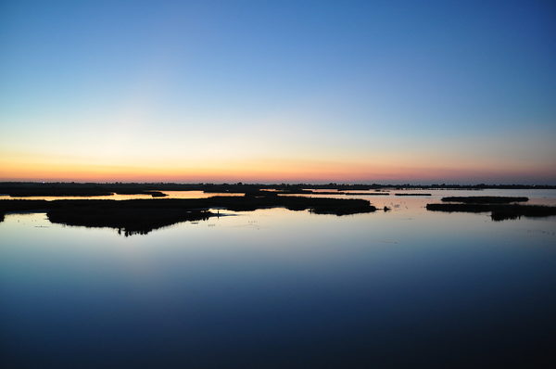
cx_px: 278
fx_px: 393
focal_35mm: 26
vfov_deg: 50.3
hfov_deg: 70.5
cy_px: 184
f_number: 3.2
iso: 400
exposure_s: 1/20
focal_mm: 17
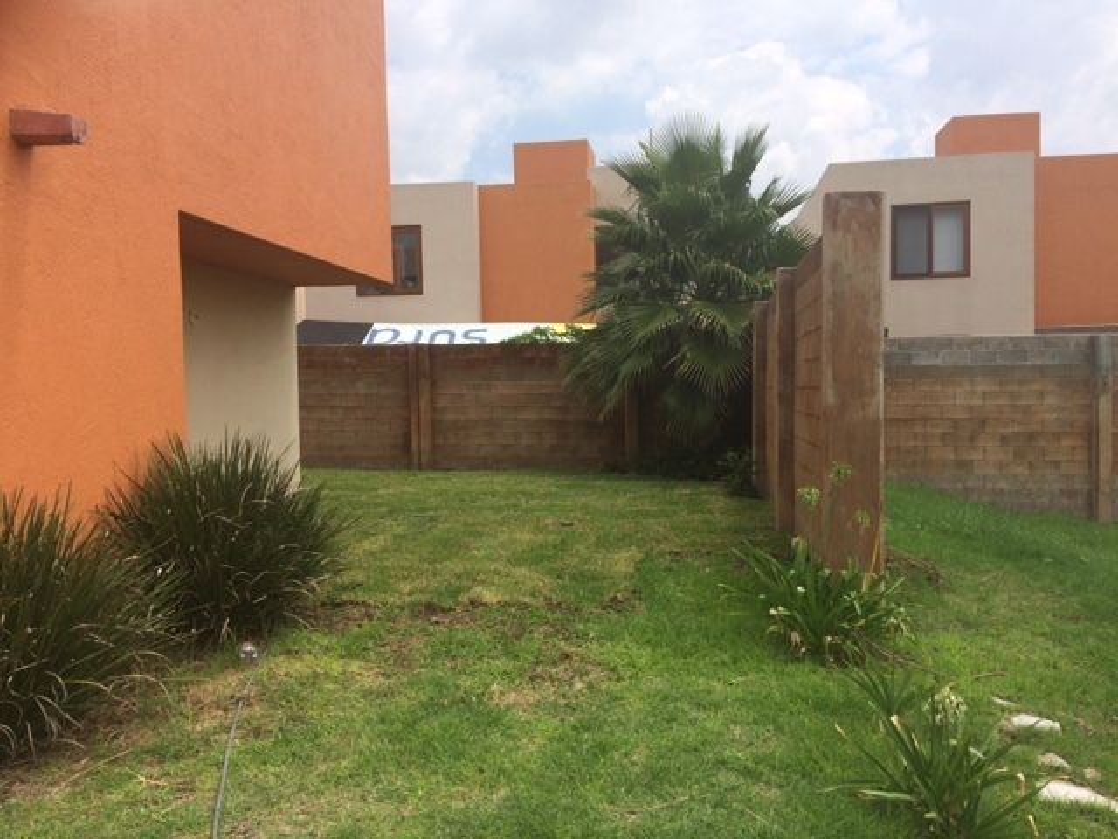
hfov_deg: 61.7
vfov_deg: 48.2
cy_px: 420
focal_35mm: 29
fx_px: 937
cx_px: 559
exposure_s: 1/2740
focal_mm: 4.15
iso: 32
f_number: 2.2
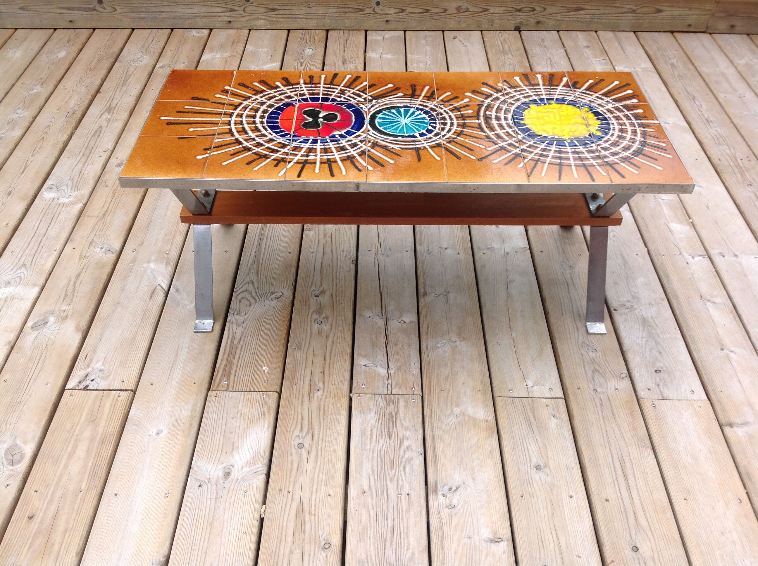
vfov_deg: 40.6
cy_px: 283
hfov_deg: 52.7
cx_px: 379
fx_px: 765
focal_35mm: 35
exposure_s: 1/719
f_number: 2.4
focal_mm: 4.28
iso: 50
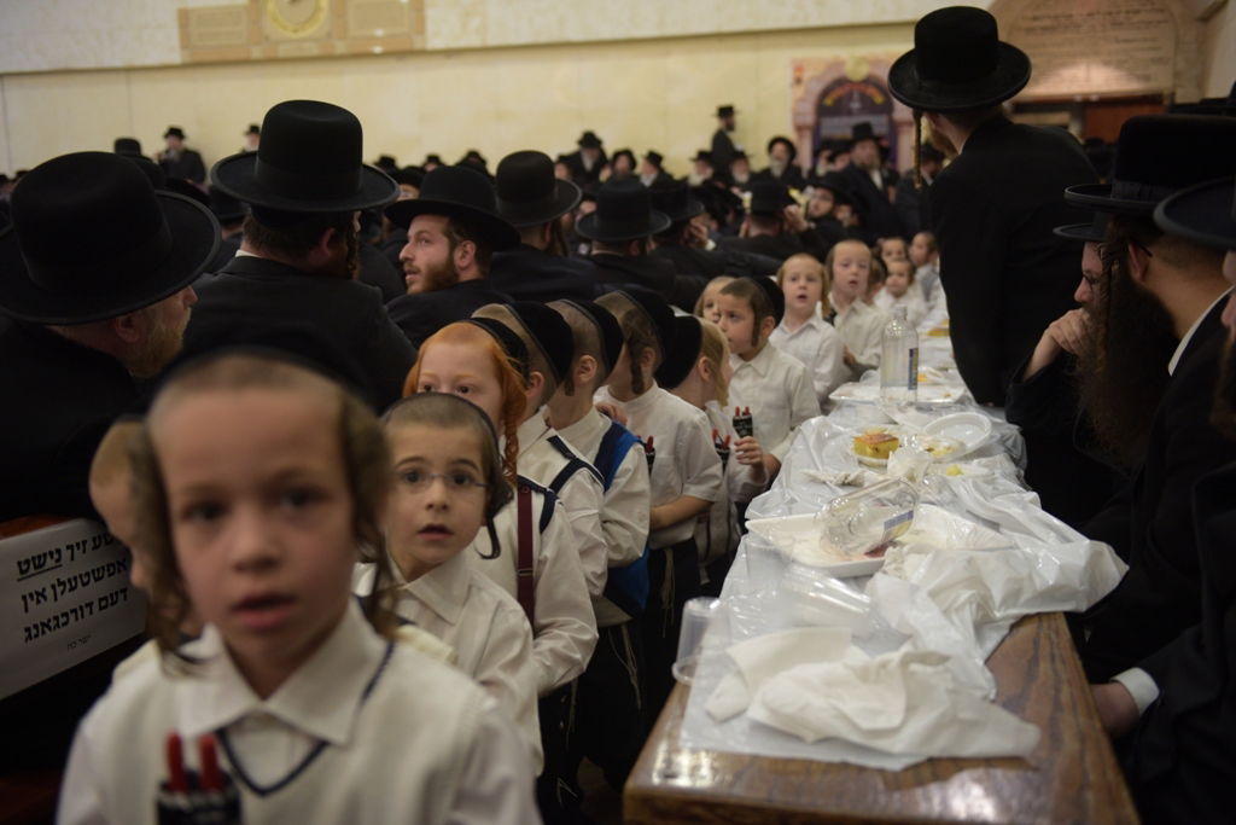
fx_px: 1202
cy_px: 412
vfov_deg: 37.9
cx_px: 618
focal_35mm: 35
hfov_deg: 54.4
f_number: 2.8
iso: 800
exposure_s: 1/125
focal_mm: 35
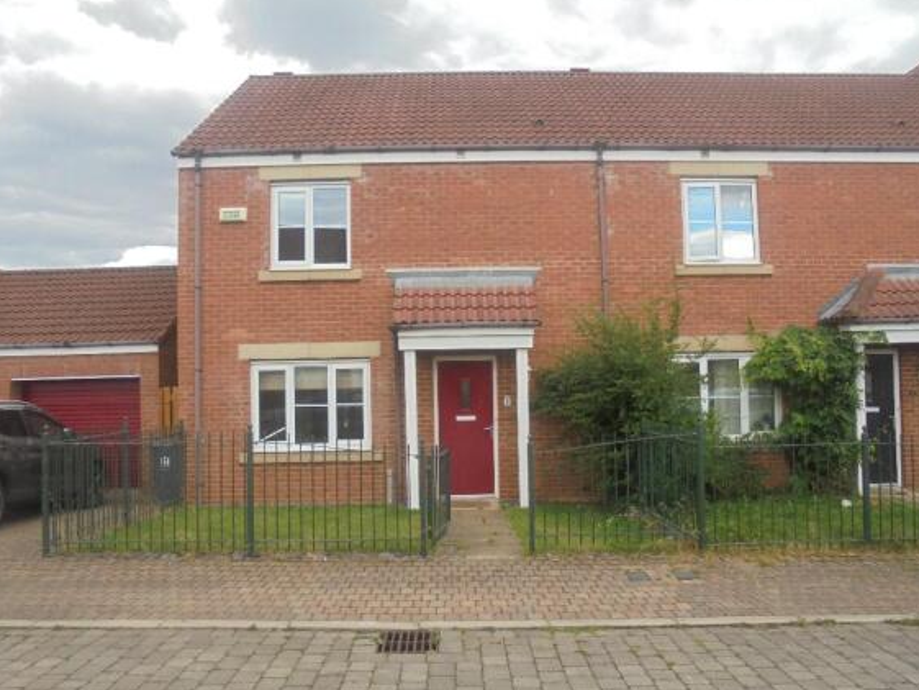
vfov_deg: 51.4
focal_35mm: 27
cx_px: 463
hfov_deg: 65.3
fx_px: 717
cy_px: 347
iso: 100
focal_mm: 4.6
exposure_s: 1/250
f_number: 3.5
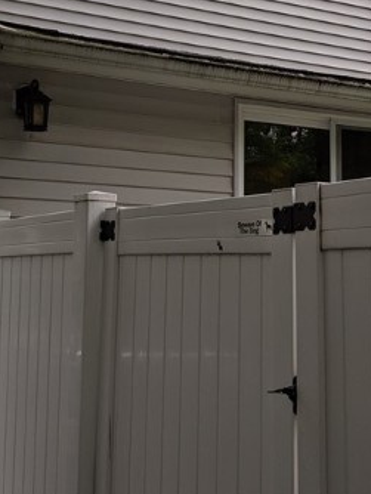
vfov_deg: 31.0
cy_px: 173
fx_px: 885
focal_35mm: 62
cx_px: 210
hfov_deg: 23.7
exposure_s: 1/479
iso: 52
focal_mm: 4.44
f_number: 1.8
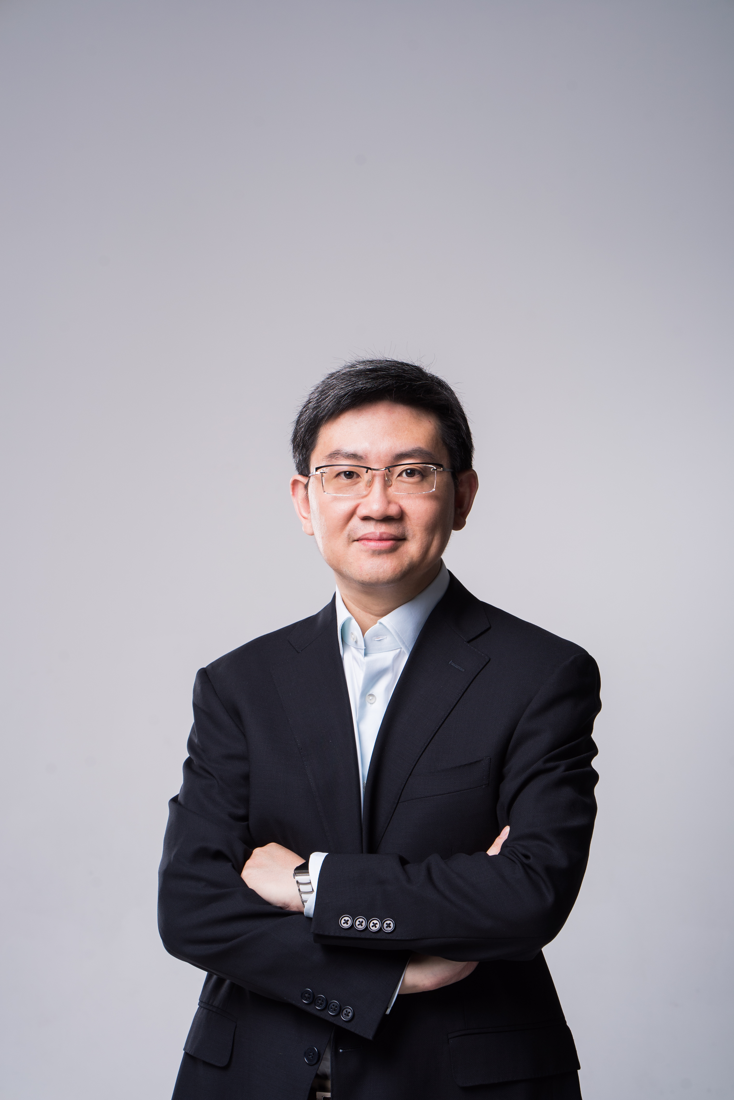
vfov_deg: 23.9
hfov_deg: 16.1
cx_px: 367
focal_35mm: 85
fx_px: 2596
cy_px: 550
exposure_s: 1/125
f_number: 9
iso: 100
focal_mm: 85
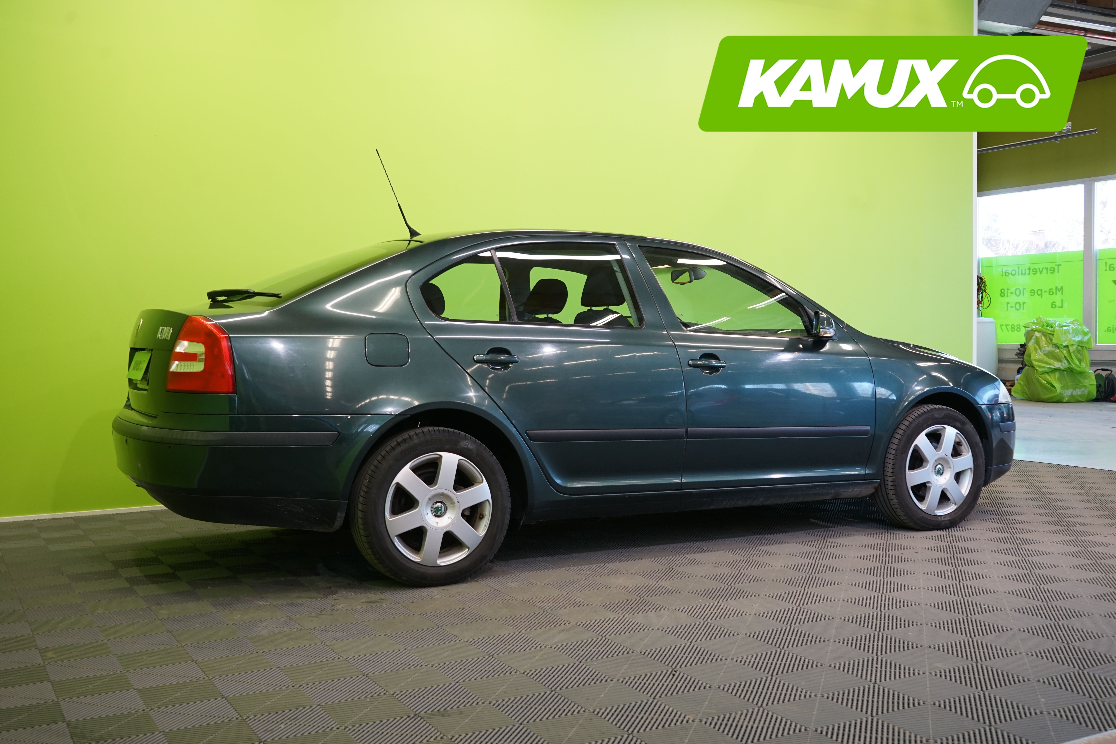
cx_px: 558
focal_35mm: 37
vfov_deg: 35.9
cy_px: 372
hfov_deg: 51.9
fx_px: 1147
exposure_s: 1/30
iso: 640
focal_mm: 37
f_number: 6.3
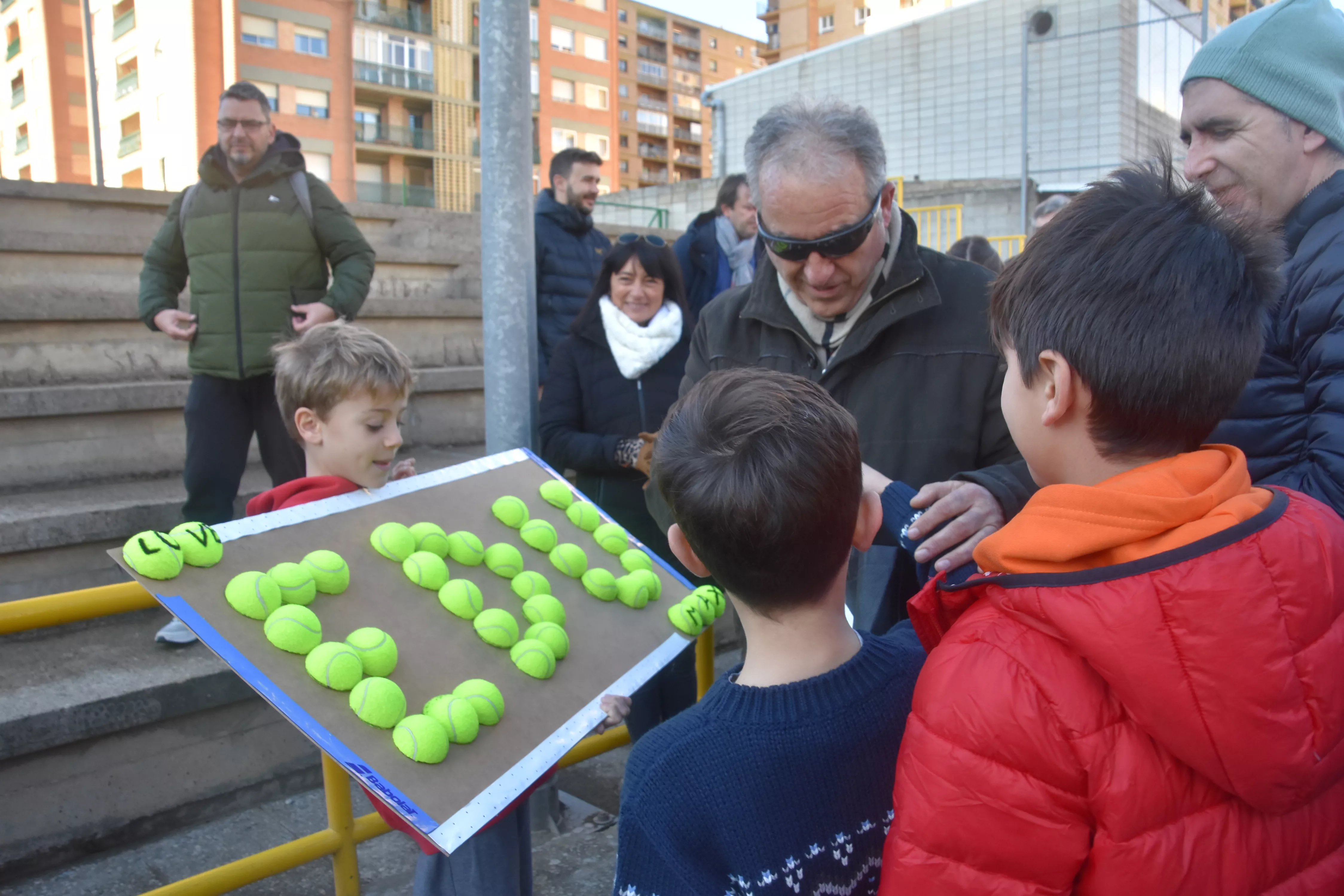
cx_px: 672
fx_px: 1008
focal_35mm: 27
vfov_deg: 48.0
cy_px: 448
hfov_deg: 67.4
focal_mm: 18
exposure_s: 1/250
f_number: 8
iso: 800
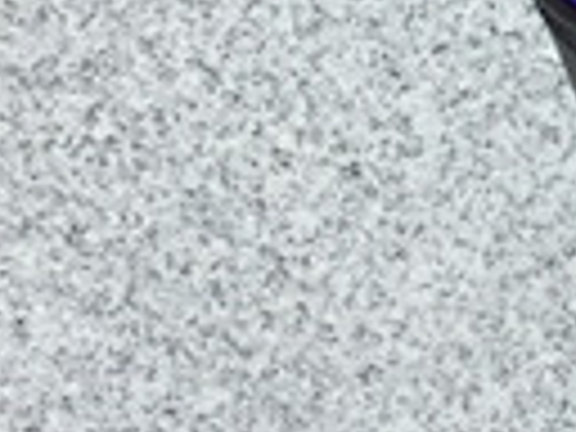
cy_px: 128
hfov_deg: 8.1
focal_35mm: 218
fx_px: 3627
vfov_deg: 6.8
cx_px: 1552
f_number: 2.4
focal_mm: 3.3
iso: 25
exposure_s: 1/317
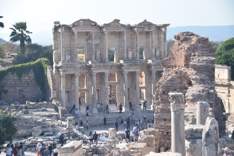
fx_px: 605
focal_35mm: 93
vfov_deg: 14.7
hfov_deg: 21.9
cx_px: 117
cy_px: 78
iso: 400
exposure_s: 1/320
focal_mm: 62
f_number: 6.3
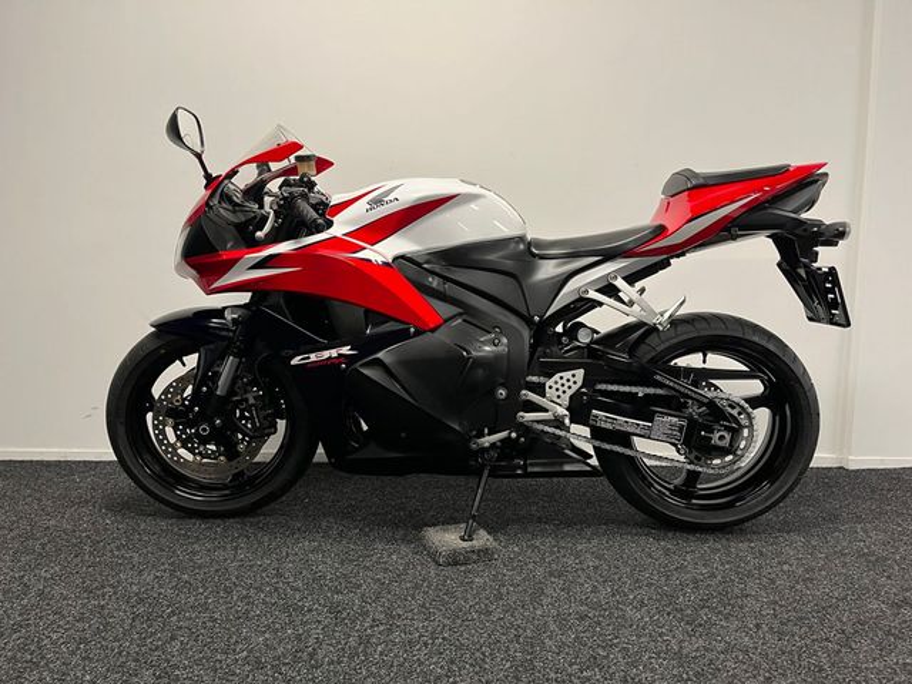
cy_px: 342
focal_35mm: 26
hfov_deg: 67.3
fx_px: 685
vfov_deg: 53.1
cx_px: 456
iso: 100
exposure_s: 1/50
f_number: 1.6
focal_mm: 5.1
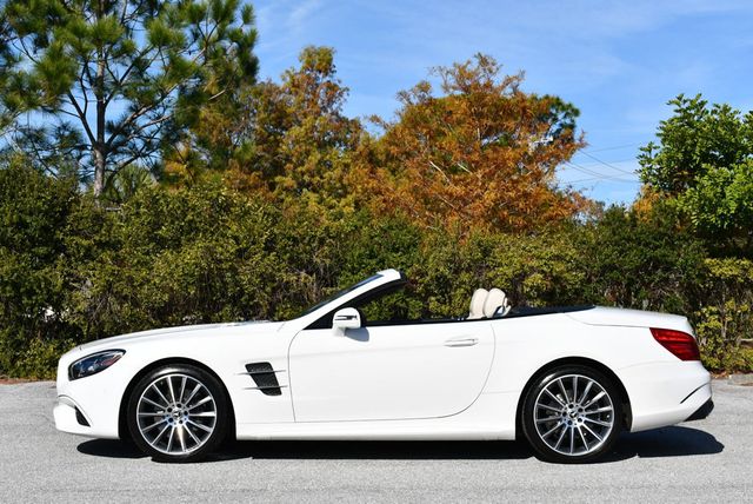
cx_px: 376
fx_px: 1298
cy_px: 252
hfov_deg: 32.4
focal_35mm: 62
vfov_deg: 22.0
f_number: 9
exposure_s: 1/400
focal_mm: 31
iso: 100
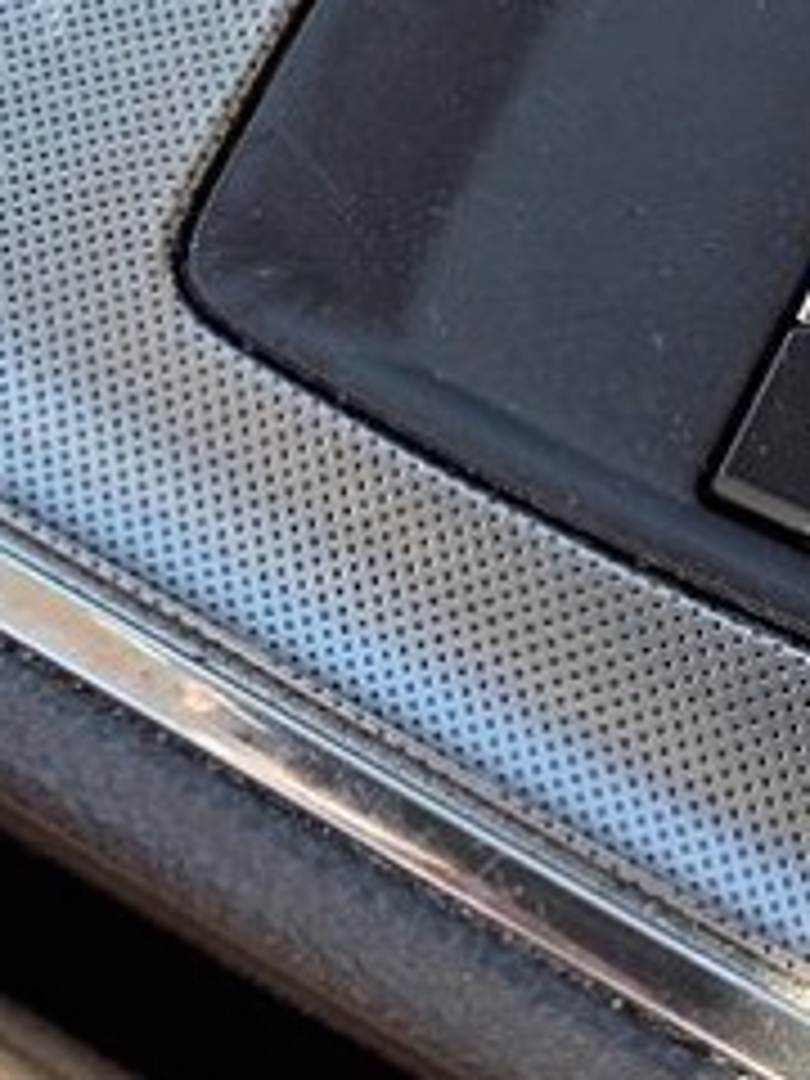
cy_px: -256
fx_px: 2808
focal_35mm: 90
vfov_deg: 20.2
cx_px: 333
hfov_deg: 16.4
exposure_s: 1/238
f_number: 1.9
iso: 40
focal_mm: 3.58
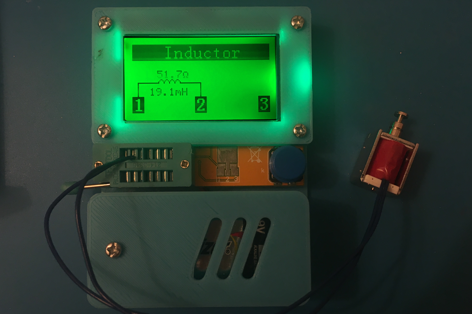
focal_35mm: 31
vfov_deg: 42.2
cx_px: 237
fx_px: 406
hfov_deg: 60.3
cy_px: 180
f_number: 2.2
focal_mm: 4.15
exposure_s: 1/30
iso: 50
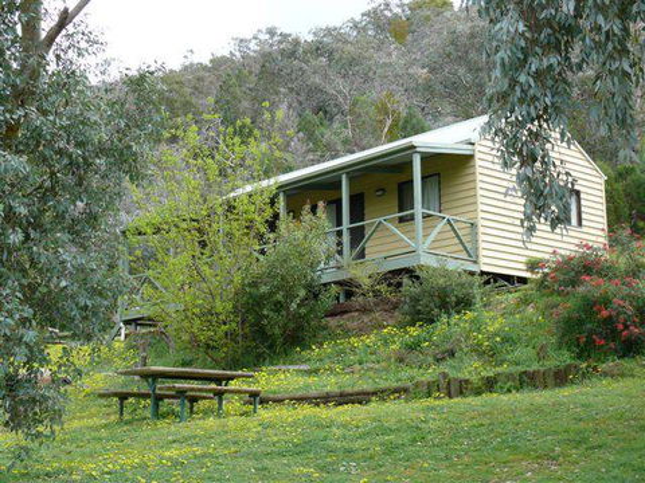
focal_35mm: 59
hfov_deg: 32.7
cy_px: 242
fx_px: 1099
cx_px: 322
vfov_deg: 24.8
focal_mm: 12.5
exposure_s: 1/125
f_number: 4
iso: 100
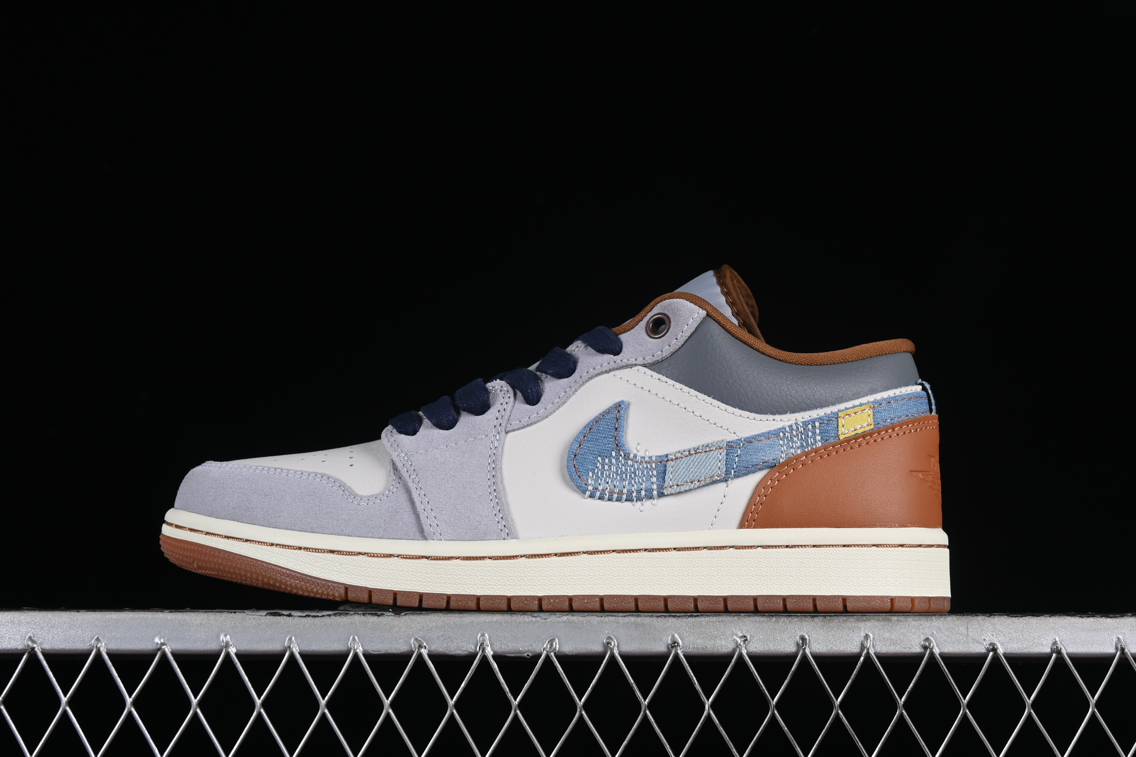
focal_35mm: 75
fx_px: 2366
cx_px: 568
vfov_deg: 18.2
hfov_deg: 27.0
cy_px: 378
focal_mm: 50
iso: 160
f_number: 8
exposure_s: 1/80
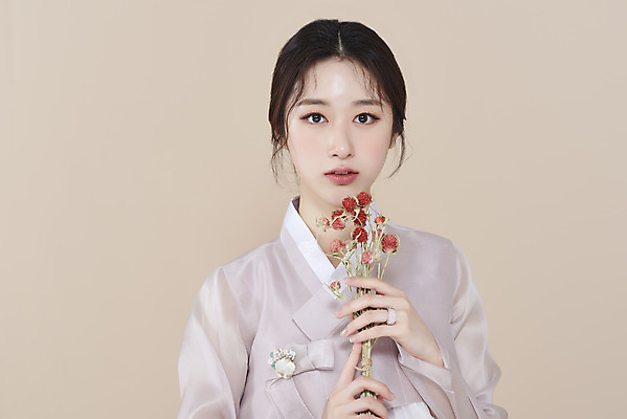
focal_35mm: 105
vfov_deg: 13.1
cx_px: 314
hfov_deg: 19.4
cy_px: 210
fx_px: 1830
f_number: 11
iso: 64
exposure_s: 1/125
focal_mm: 105
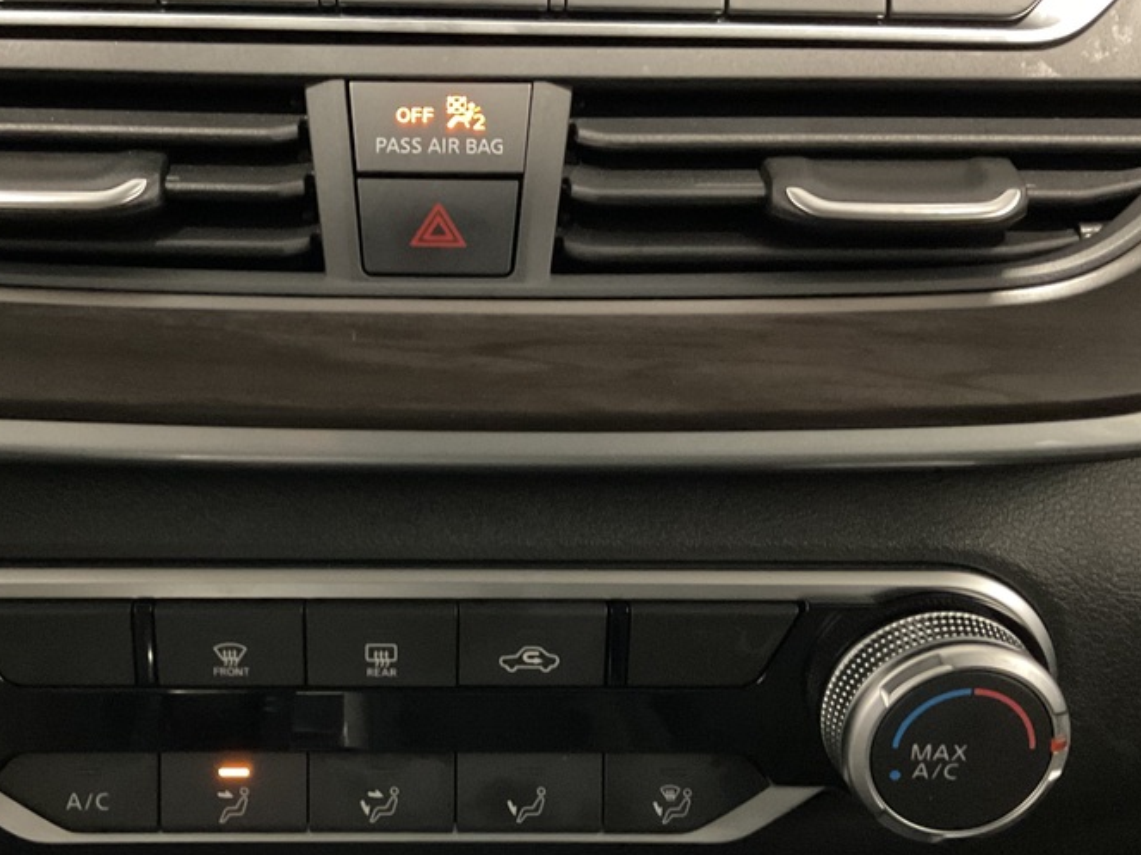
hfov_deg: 44.4
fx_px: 1384
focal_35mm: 42
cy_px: 554
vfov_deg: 34.1
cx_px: 418
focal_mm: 3
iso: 640
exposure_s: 1/17
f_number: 1.8
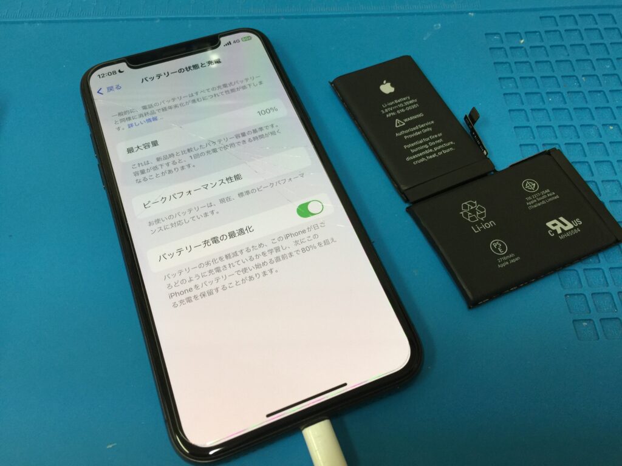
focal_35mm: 29
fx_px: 521
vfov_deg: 48.2
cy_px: 233
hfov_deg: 61.7
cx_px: 311
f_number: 2.2
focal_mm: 4.15
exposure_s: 1/30
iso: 40
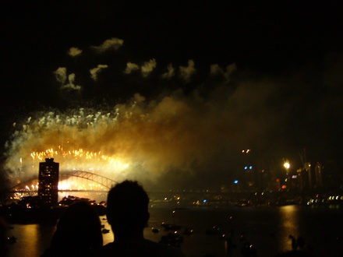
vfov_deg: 40.7
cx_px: 172
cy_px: 128
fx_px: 347
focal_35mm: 35
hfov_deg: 52.6
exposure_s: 1/4
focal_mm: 5.8
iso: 100
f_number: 2.8
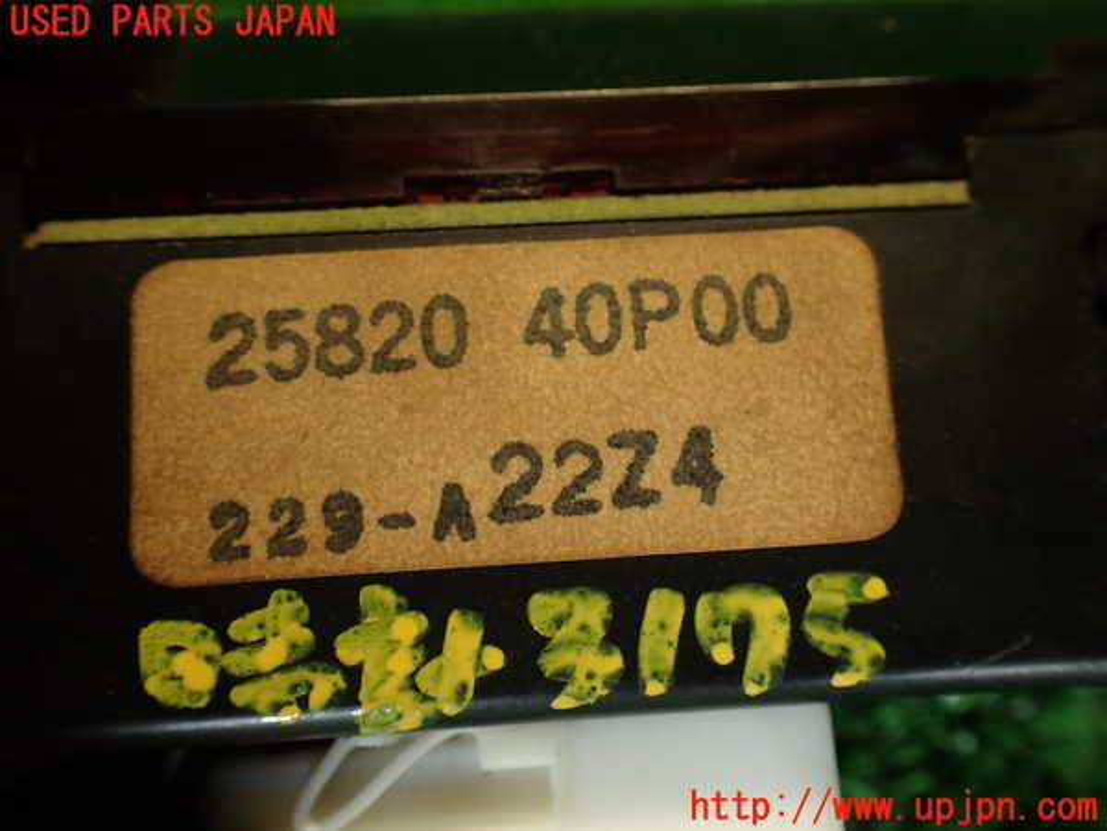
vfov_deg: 44.2
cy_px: 416
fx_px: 1023
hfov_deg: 56.8
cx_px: 554
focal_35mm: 32
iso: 200
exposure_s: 1/40
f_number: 2.4
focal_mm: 5.79
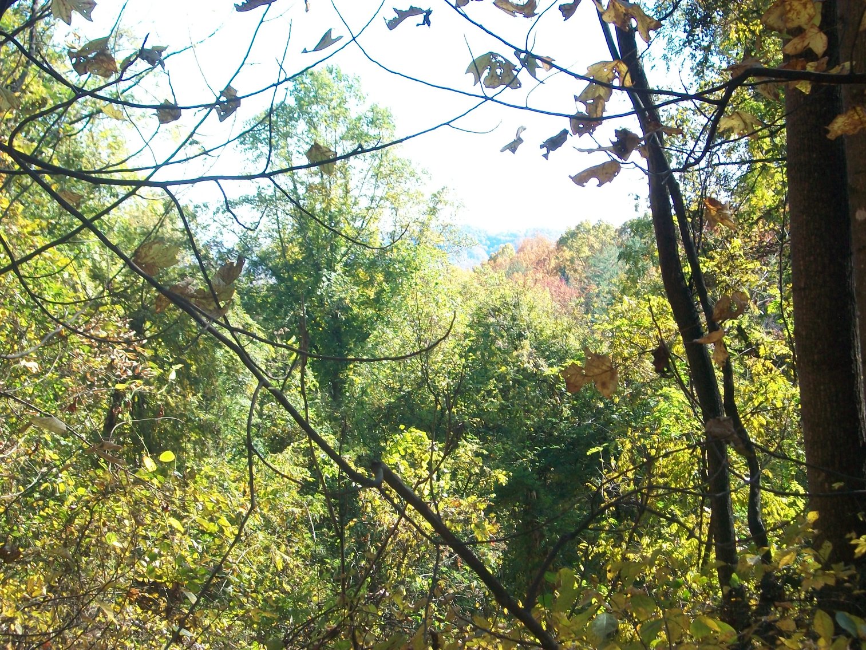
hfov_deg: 29.4
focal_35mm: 66
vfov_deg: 22.3
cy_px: 325
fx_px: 1651
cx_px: 433
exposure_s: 1/125
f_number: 4.1
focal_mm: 11
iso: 80
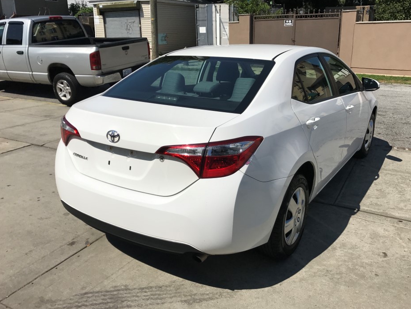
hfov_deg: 58.3
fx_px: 368
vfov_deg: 45.4
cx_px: 219
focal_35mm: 31
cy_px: 146
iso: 25
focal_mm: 3.99
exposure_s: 1/6410
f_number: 1.8
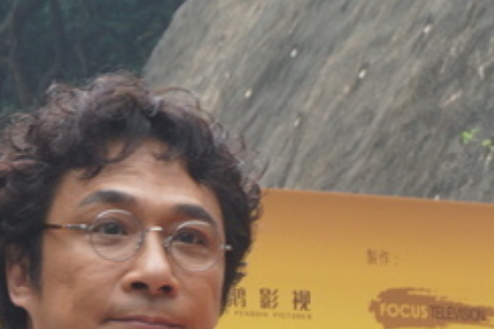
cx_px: 296
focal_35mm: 238
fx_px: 3264
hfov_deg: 8.7
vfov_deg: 5.7
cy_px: 578
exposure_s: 1/60
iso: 250
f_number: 8
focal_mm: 38
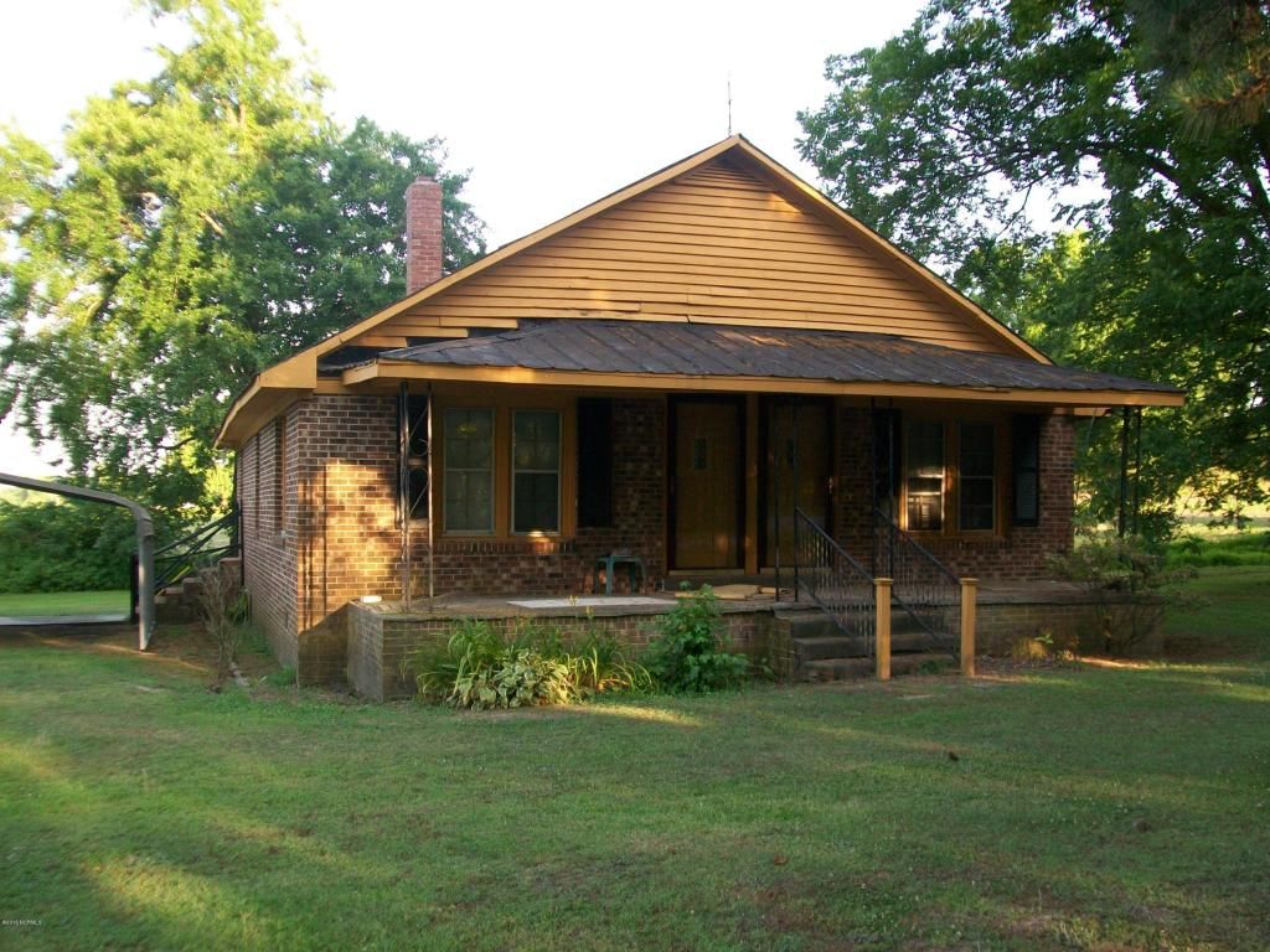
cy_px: 476
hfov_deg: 51.4
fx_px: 1321
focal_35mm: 36
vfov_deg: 39.7
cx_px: 635
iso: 64
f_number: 2.7
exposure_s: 1/100
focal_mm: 6
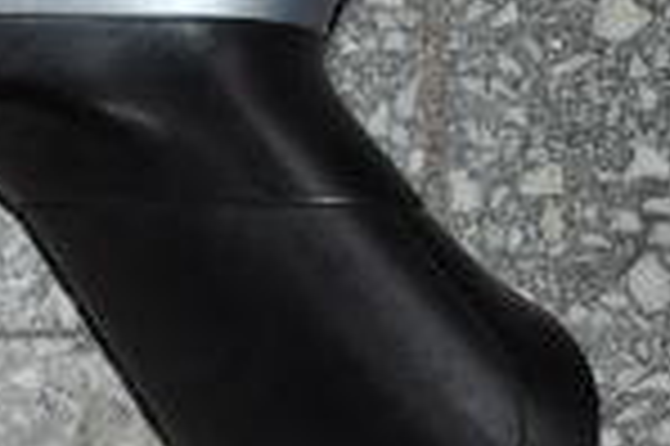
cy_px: 122
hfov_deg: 11.5
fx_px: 3285
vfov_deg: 7.7
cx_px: 9
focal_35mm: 177
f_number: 4.5
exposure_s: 1/60
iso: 800
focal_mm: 35
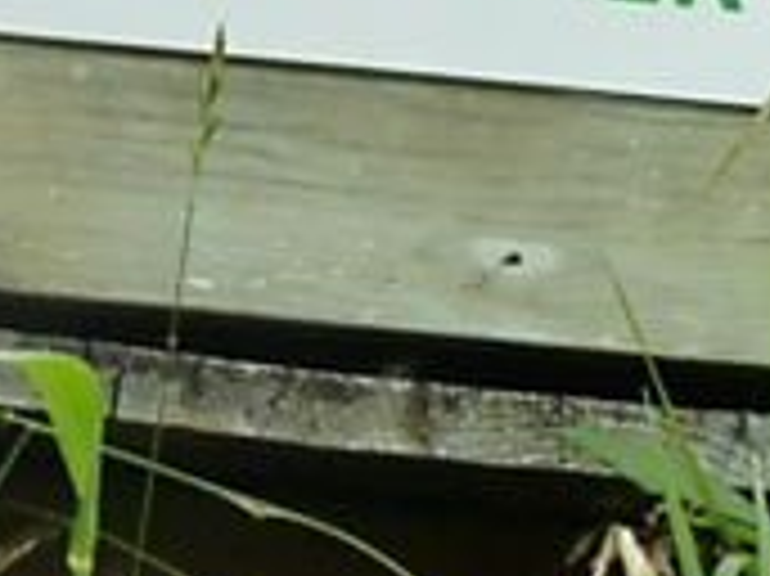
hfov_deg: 16.3
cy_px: -166
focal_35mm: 117
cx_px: -95
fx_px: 2601
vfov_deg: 12.3
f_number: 4
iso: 320
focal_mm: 4.1
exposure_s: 1/250
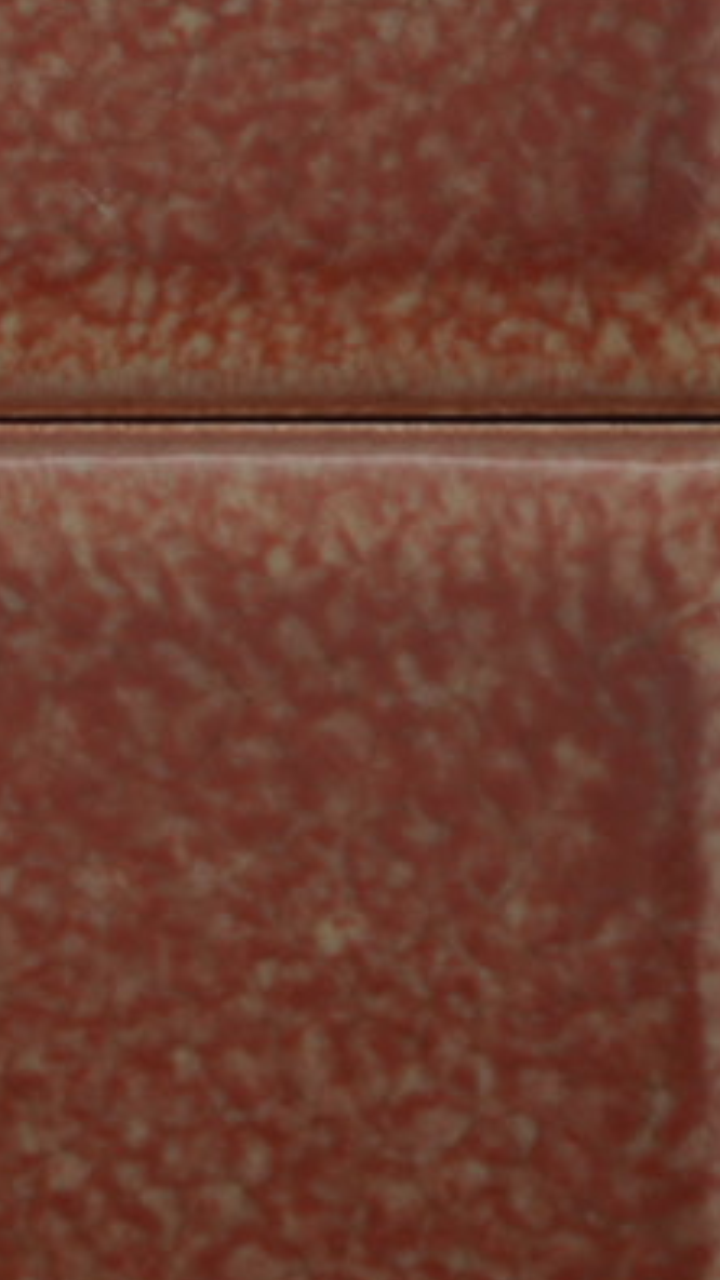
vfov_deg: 7.2
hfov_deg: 4.0
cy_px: 356
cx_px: -532
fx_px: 10189
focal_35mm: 300
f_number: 5.6
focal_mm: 70
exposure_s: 1/125
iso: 100
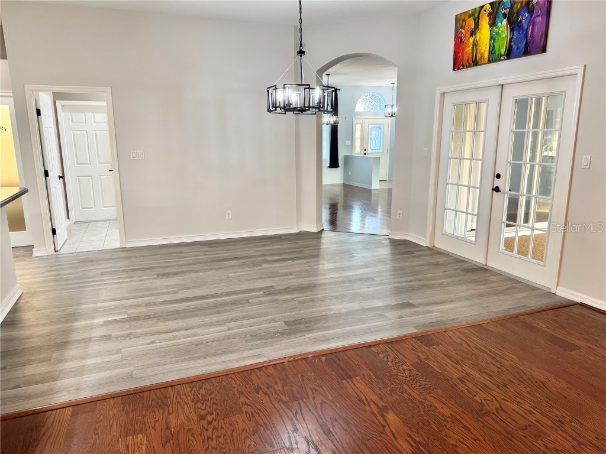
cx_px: 303
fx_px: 420
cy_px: 227
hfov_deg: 71.6
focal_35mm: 24
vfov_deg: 56.8
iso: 160
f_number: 1.78
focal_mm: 6.76
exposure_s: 1/60
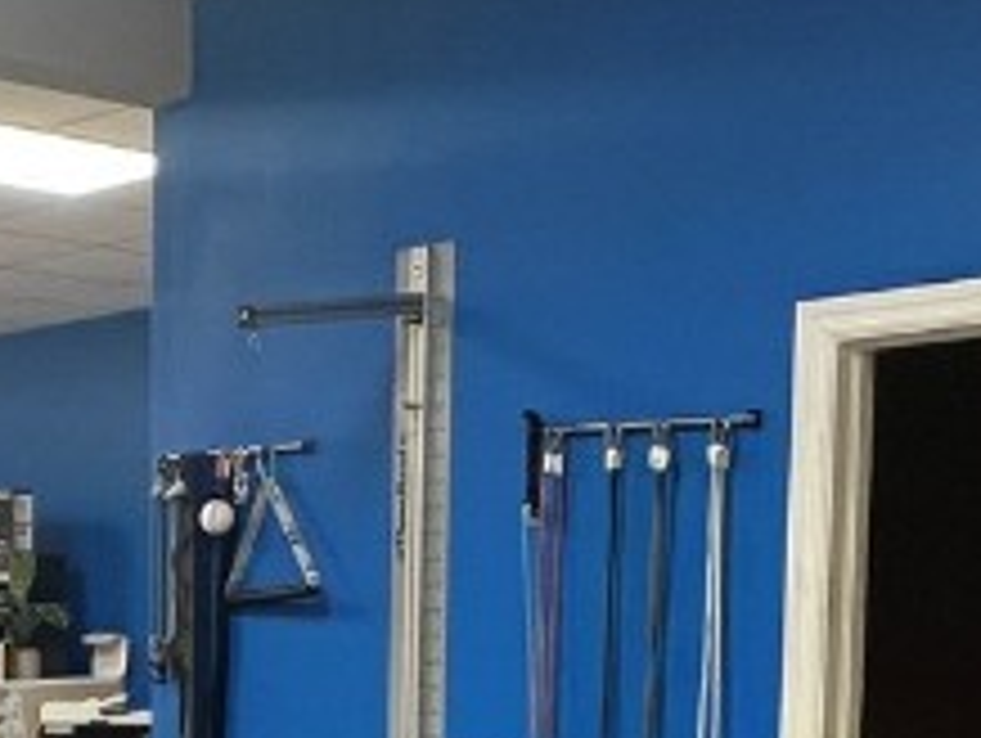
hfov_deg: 29.7
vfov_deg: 22.9
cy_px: 770
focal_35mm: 61
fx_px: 1731
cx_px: 14
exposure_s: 1/60
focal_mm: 1.57
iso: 160
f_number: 1.8
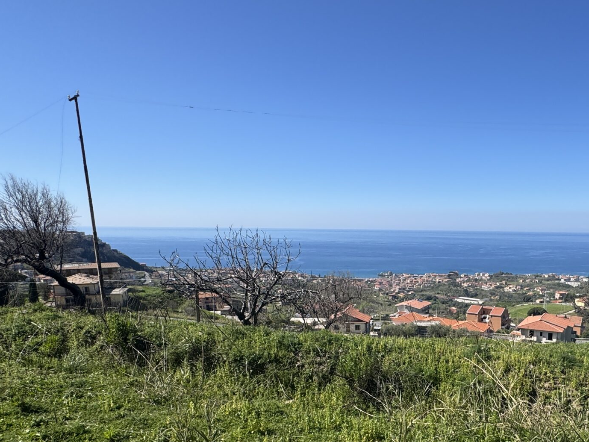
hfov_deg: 63.7
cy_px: 307
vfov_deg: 51.7
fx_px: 442
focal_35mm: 26
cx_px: 436
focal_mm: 2.22
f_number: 2.2
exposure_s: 1/1976
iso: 50
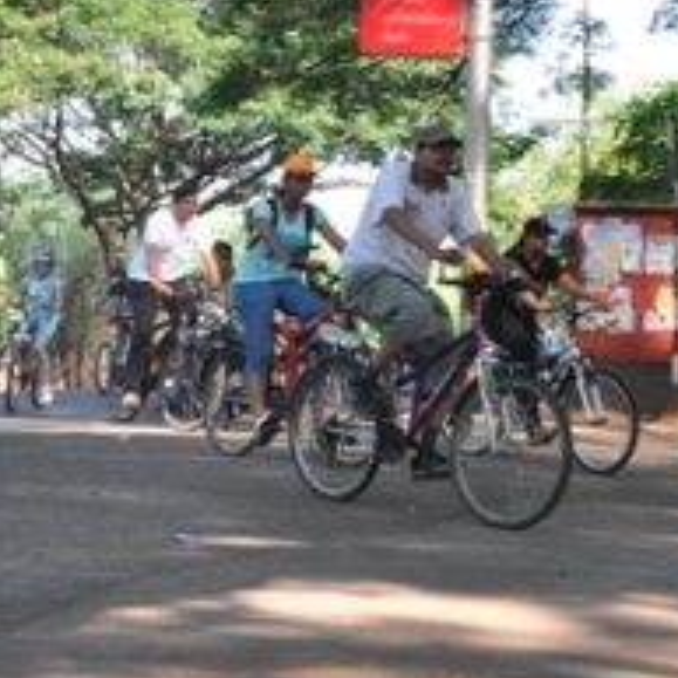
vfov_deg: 21.9
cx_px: 759
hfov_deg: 20.8
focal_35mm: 79
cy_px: 263
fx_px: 1751
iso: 400
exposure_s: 1/200
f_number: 7.1
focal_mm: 24
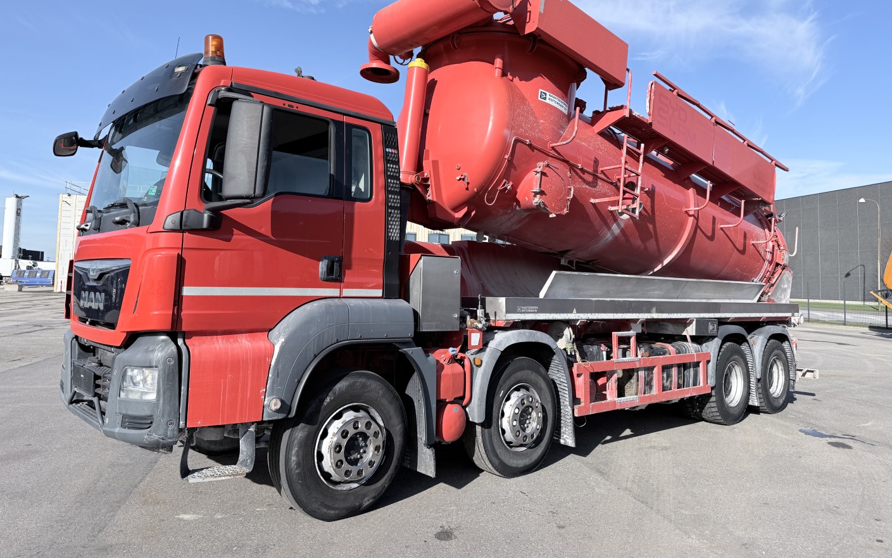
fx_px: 632
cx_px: 445
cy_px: 229
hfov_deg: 70.4
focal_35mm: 26
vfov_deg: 47.4
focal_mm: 6.76
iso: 80
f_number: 1.78
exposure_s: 1/3584
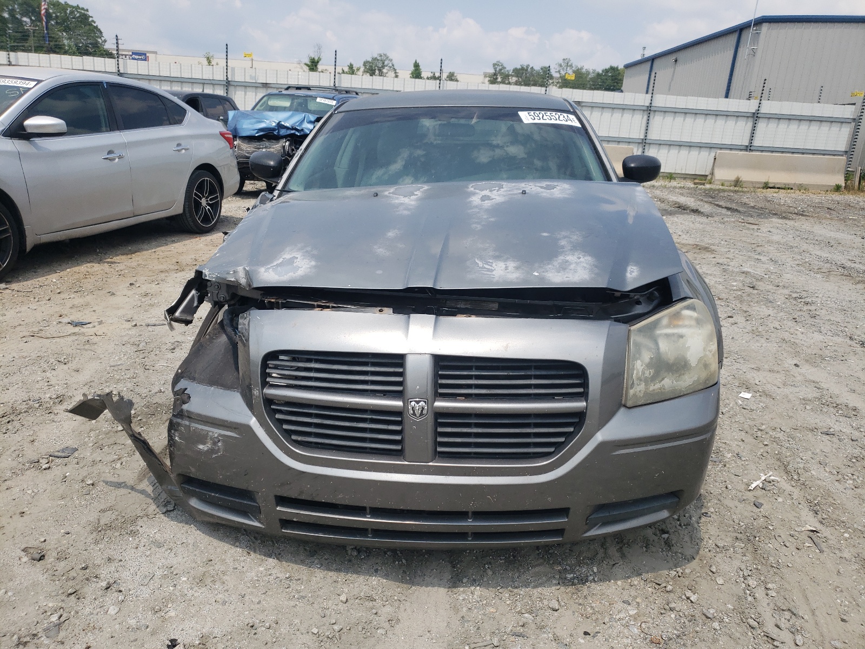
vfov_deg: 53.1
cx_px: 432
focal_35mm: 26
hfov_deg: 67.3
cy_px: 324
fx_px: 650
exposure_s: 1/3333
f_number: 1.5
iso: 50
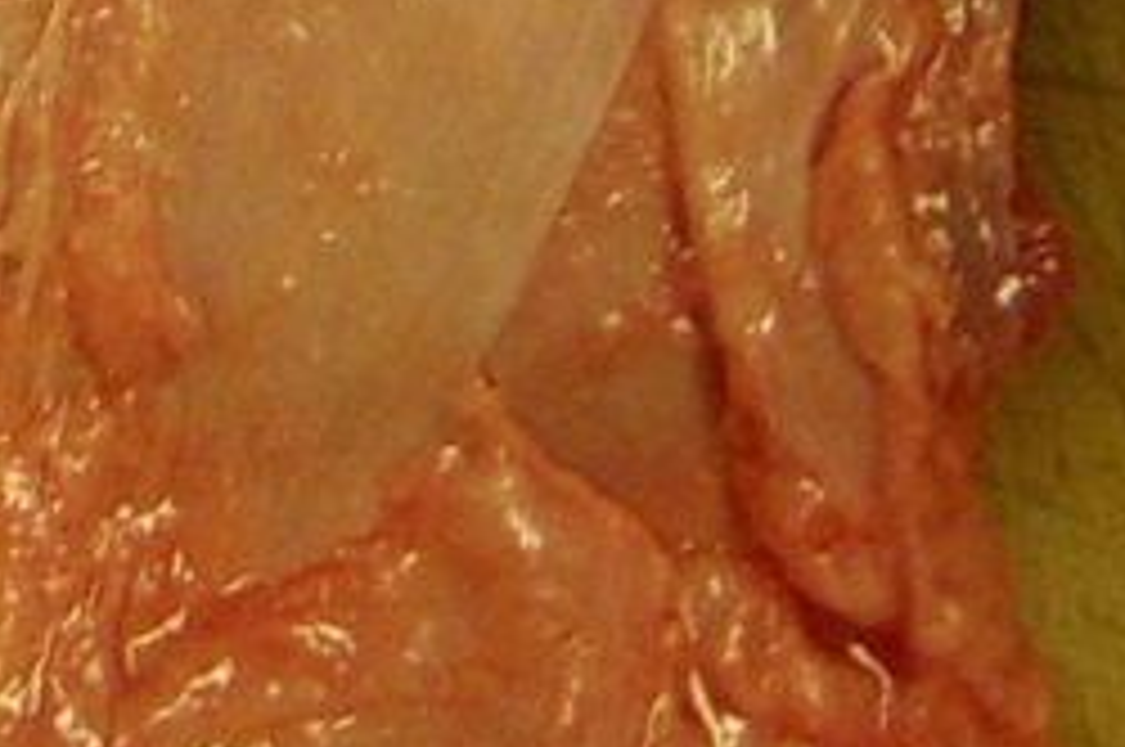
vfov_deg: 3.6
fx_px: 11735
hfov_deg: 5.1
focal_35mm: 376
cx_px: -2884
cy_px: -459
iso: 200
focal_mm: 7.9
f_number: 3.4
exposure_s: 1/10
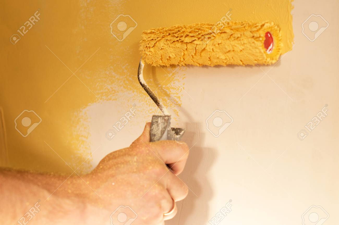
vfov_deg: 18.1
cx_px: 170
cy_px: 112
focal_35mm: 75
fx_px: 706
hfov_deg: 27.0
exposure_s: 1/50
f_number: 3.5
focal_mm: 50
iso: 200
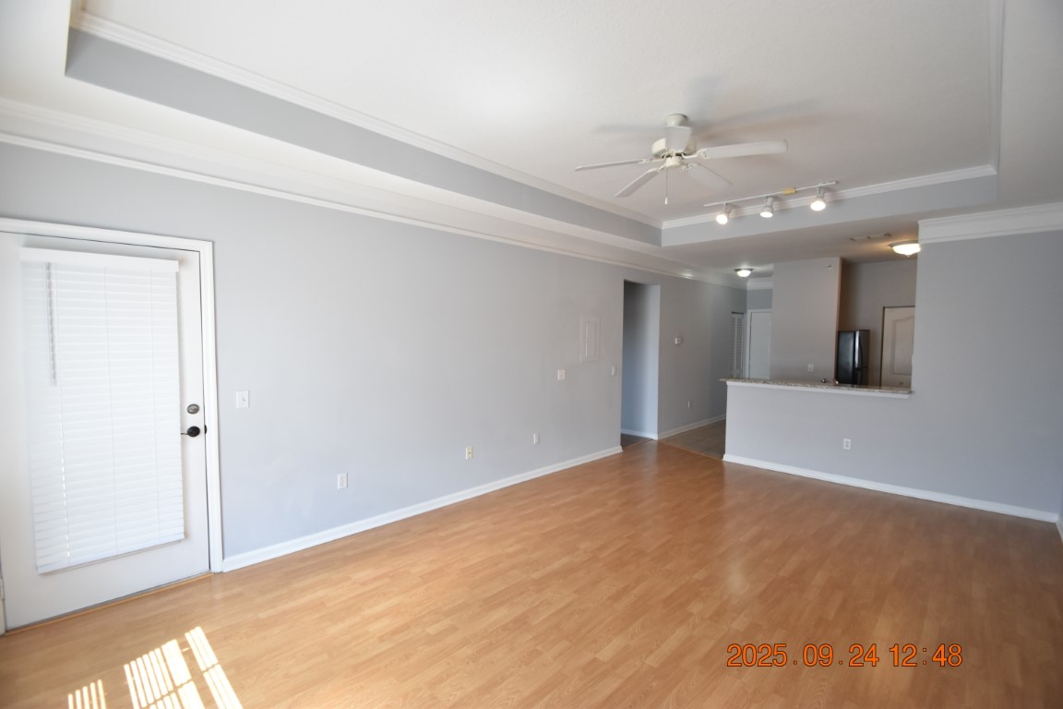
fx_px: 443
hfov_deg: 100.4
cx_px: 532
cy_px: 354
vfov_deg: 77.3
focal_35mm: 15
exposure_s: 1/250
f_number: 3.5
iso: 800
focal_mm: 10
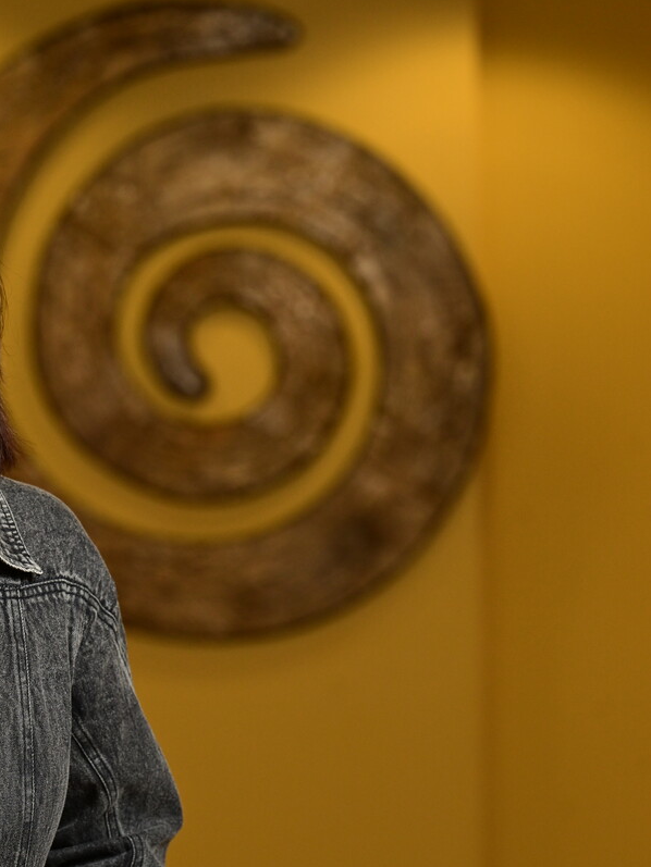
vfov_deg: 10.9
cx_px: 126
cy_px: 433
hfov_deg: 8.2
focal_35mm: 181
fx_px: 4537
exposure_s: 1/125
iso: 1250
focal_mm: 125
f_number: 5
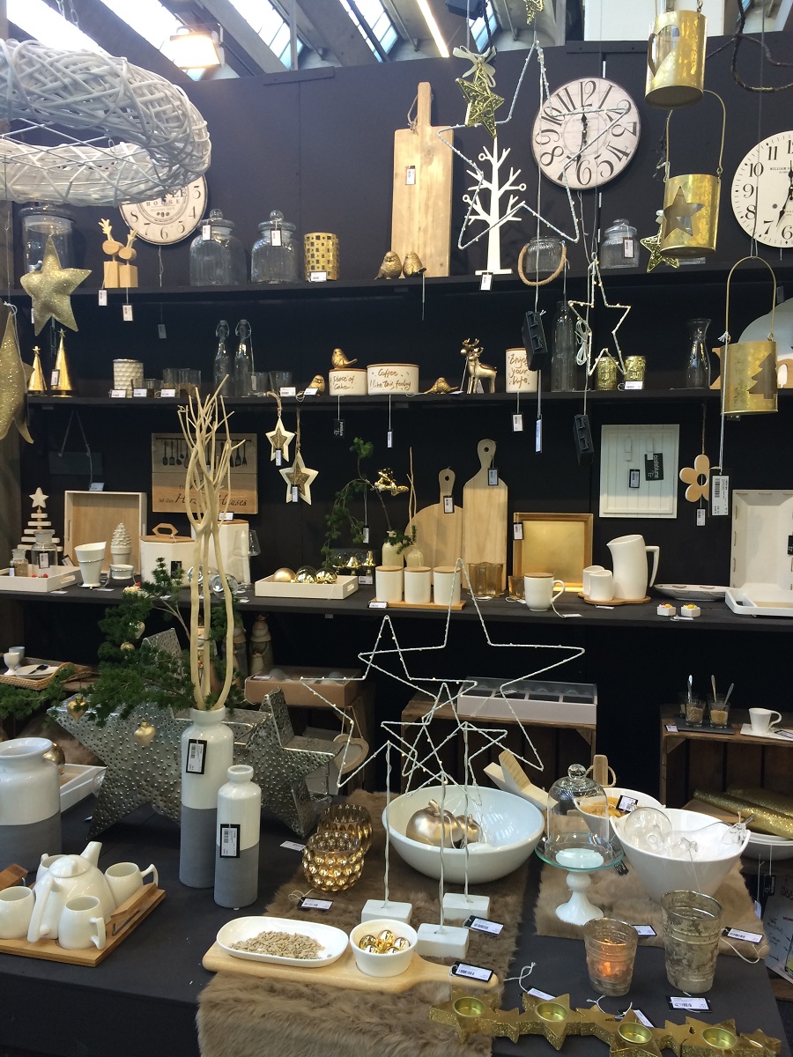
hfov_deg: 48.2
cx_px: 396
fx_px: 886
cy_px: 528
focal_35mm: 29
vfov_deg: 61.7
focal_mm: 4.15
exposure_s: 1/30
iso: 50
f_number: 2.2
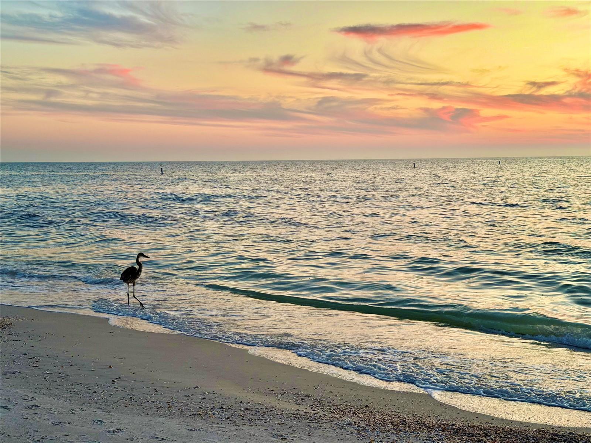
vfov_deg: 30.3
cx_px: 296
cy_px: 222
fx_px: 820
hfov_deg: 39.7
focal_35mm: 48
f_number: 1.78
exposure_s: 1/87
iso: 100
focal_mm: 6.76
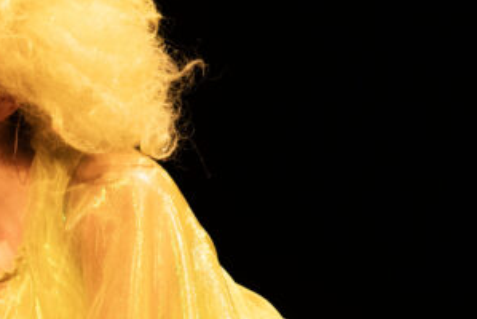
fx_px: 8621
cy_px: 264
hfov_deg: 3.2
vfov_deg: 2.1
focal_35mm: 650
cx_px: -302
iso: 2000
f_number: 2.8
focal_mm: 190
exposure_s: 1/100
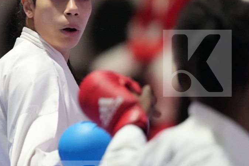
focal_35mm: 474
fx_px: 3279
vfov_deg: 2.9
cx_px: 73
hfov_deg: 4.3
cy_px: 63
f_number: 2.8
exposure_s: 1/800
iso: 12800
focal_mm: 178
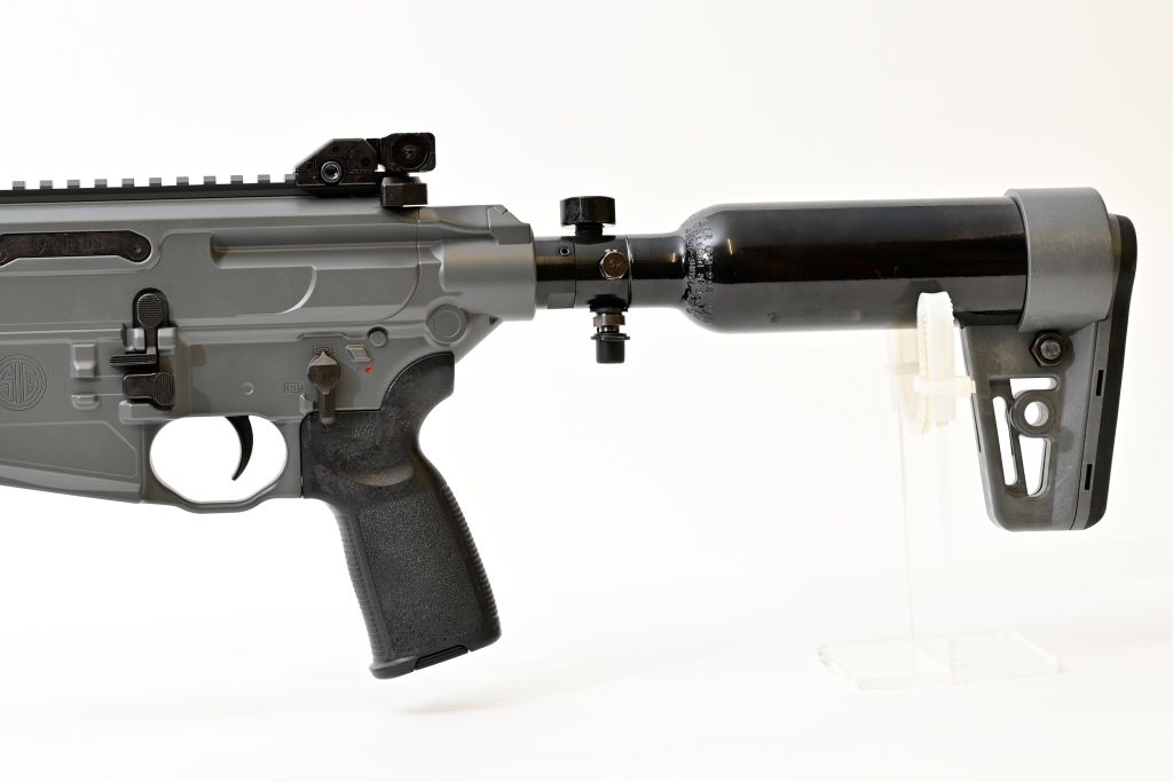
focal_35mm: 103
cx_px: 586
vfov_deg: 13.3
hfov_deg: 19.8
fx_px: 3356
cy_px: 391
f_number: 7.1
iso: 800
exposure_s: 1/60
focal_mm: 69
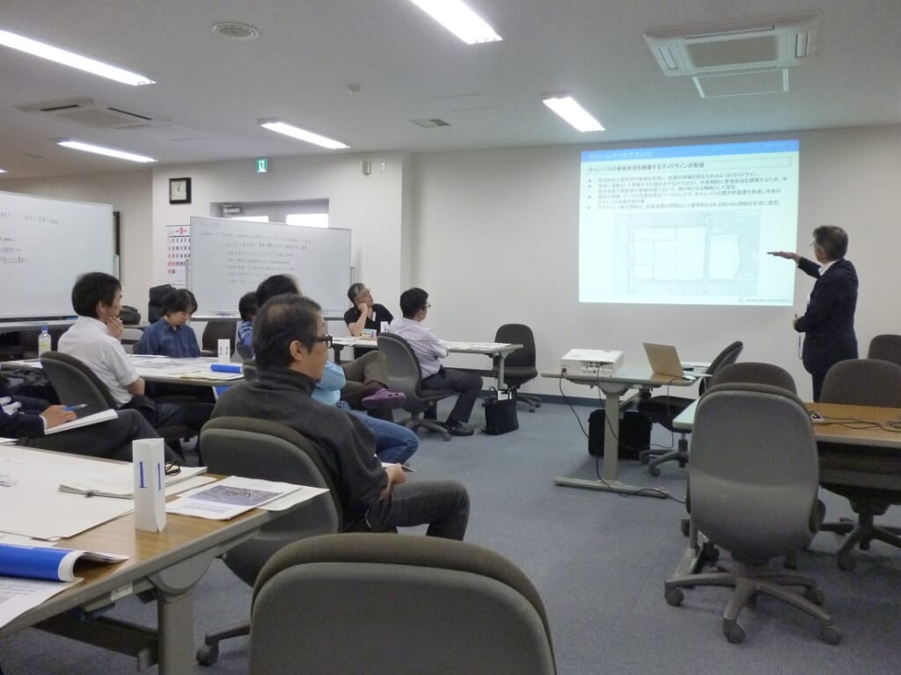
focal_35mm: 28
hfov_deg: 63.4
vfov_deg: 49.7
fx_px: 729
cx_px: 450
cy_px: 338
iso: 400
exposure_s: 1/60
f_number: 3.1
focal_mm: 5
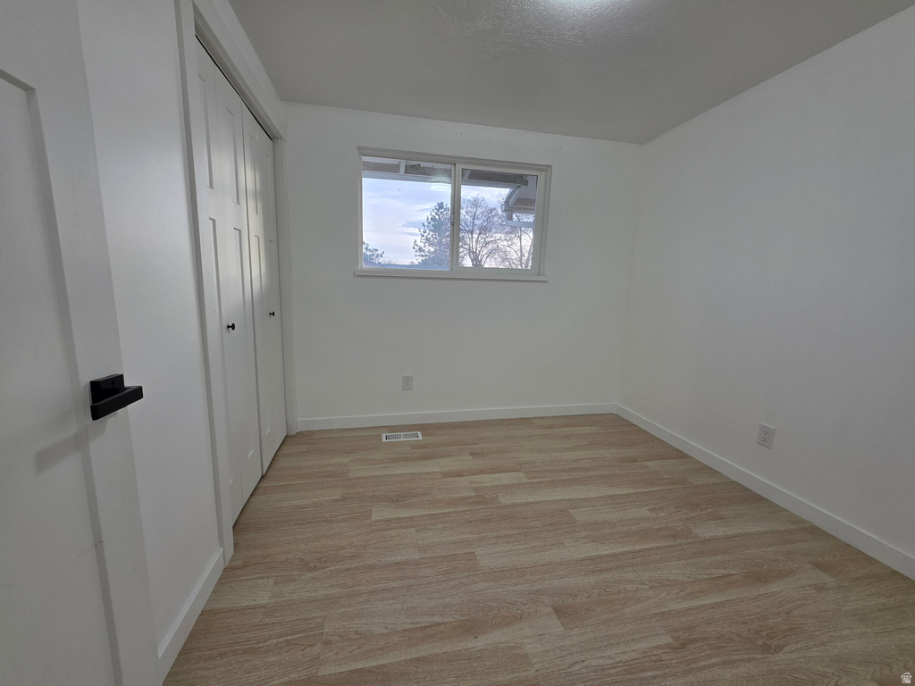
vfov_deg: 89.9
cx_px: 458
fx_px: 344
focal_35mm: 13
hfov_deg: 106.2
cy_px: 343
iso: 100
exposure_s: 1/120
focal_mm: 2.2
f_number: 1.9
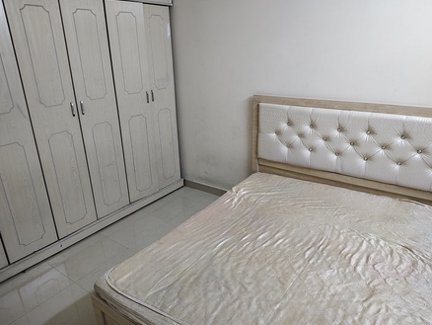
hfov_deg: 71.6
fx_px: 300
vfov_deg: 56.9
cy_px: 163
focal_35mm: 24
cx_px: 216
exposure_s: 1/30
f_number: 1.8
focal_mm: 5.56
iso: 800
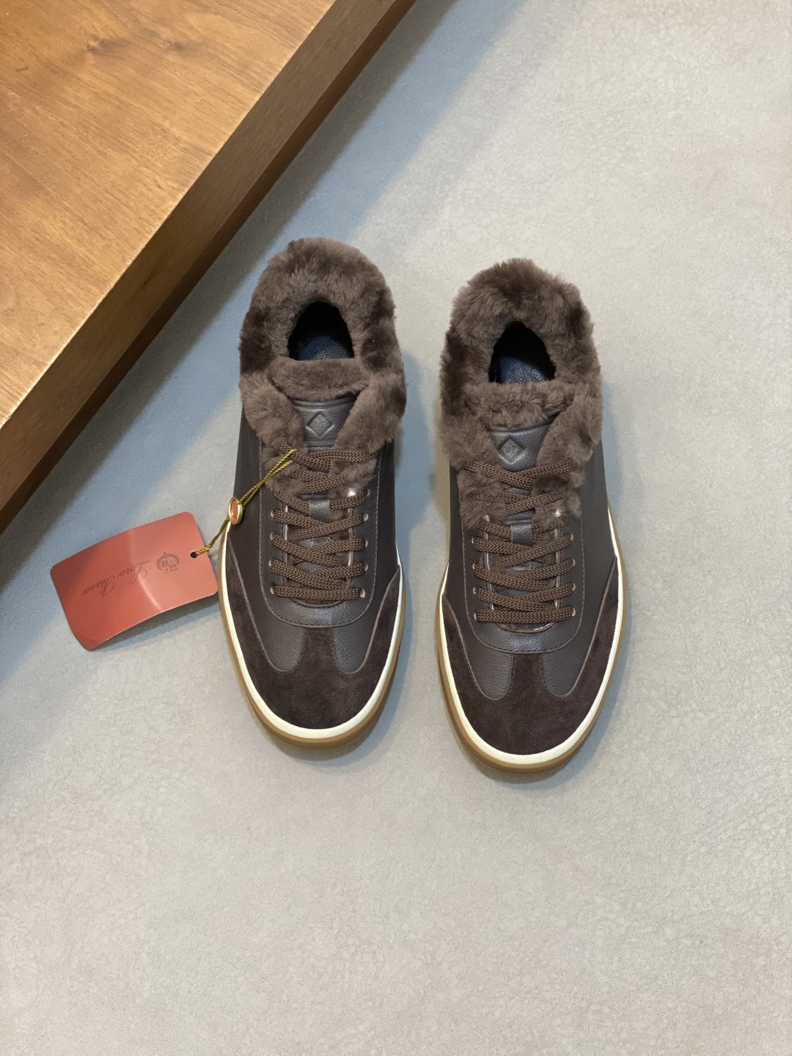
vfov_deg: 36.8
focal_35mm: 52
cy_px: 528
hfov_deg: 28.0
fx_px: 1586
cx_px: 396
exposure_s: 1/100
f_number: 2
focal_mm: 6
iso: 250
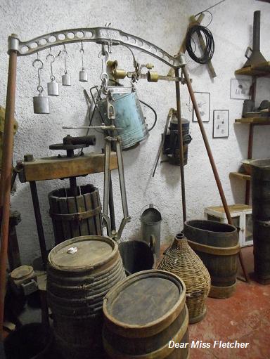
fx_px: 260
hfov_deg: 54.9
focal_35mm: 25
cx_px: 135
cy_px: 180
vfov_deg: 69.4
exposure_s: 1/6
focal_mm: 4.5
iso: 800
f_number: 3.7
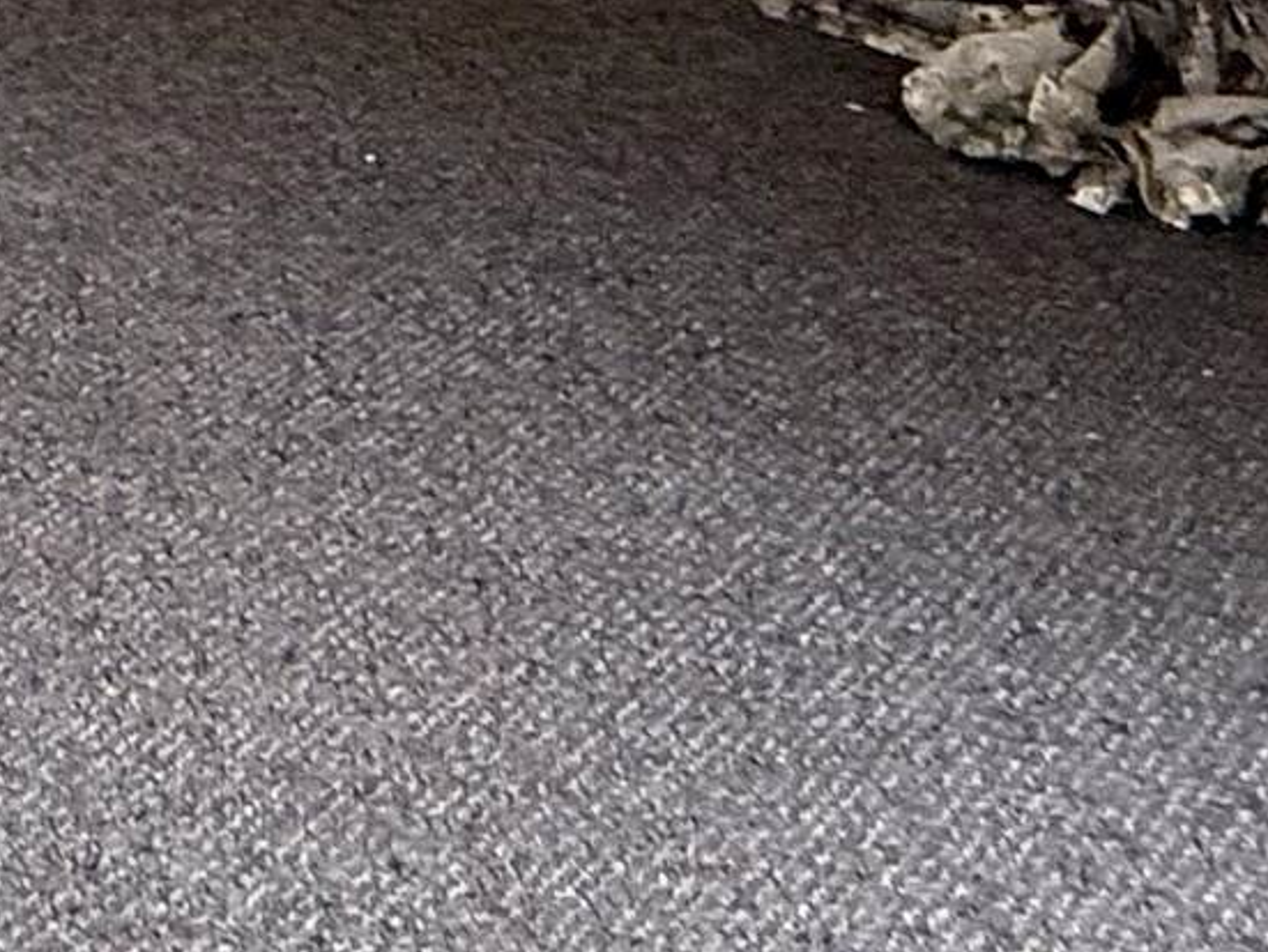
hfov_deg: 19.5
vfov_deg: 15.1
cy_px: -996
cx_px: -934
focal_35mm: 78
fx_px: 2859
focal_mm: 2.22
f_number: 2.2
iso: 400
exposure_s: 1/60
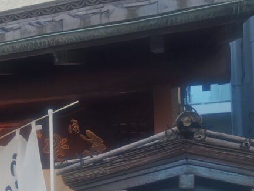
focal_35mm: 68
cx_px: -97
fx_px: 499
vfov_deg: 21.2
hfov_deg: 24.1
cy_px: 169
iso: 71
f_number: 1.9
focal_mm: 5.56
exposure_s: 1/100
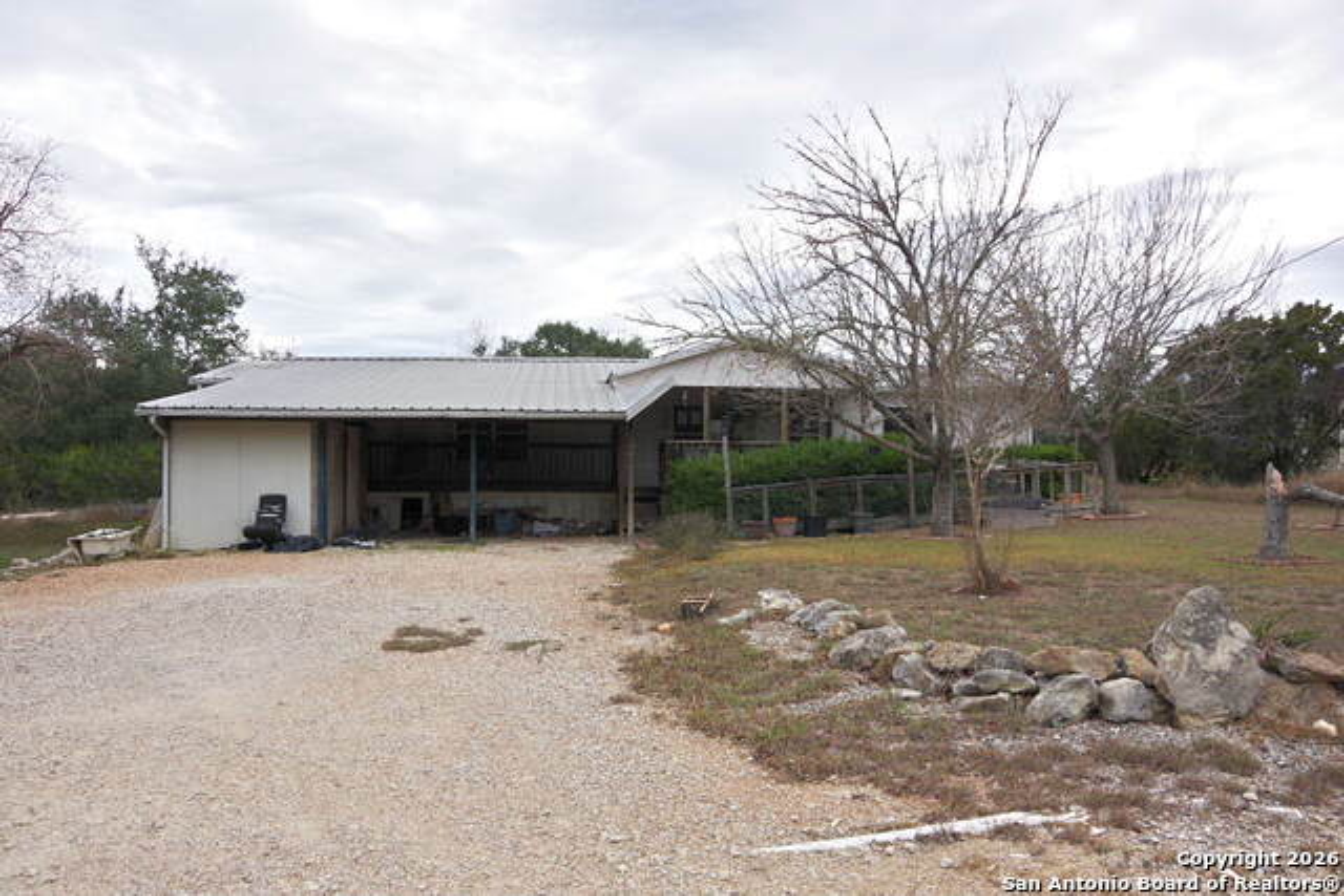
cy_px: 448
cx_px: 672
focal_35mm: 27
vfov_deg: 48.0
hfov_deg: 67.4
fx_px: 1008
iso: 200
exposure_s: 1/400
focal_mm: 18
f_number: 7.1
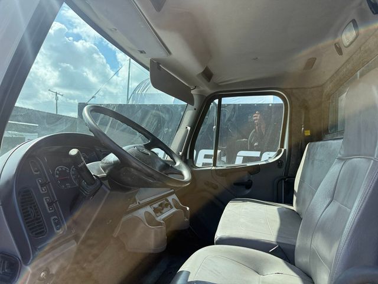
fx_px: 262
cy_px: 142
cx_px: 189
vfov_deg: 56.8
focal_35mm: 24
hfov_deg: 71.6
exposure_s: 1/2370
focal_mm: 6.76
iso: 100
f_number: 1.78
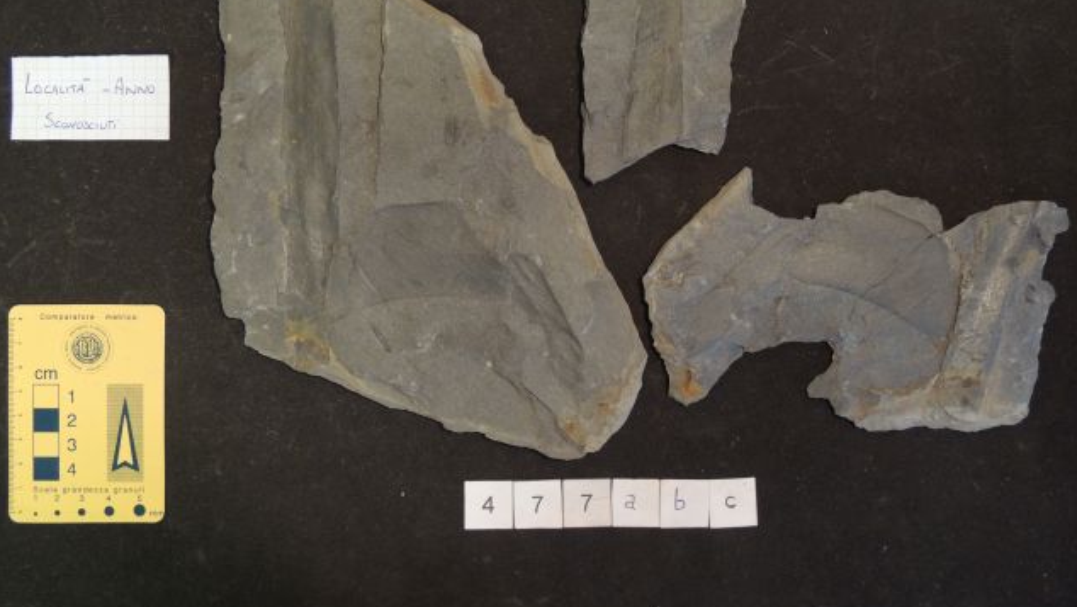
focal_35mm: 55
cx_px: 538
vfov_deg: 21.8
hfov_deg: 37.8
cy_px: 224
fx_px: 1571
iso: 400
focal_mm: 8.9
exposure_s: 1/25
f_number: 3.6
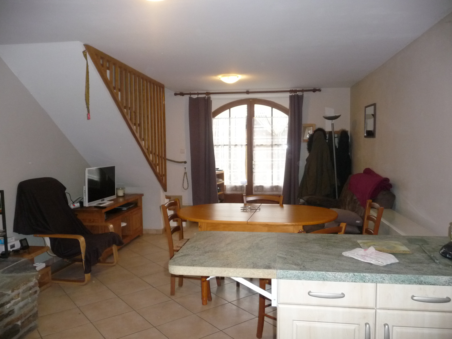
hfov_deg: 63.4
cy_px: 170
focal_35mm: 28
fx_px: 366
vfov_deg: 49.7
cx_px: 226
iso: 400
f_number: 3.3
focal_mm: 4.7
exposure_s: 1/30
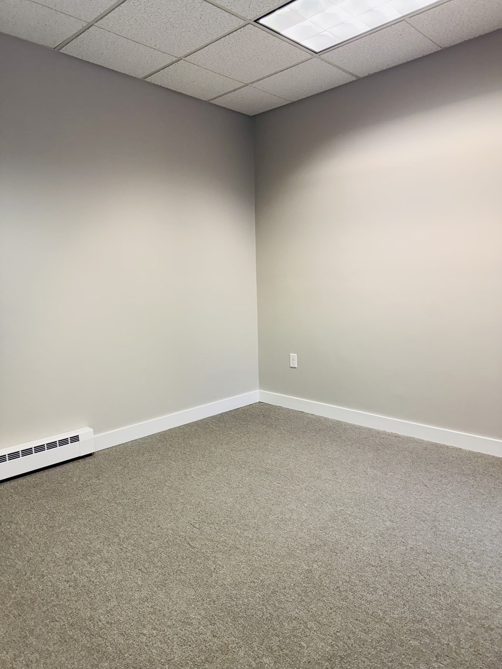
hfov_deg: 56.8
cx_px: 251
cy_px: 334
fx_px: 464
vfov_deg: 71.6
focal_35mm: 24
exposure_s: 1/120
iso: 160
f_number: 1.78
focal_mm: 6.76
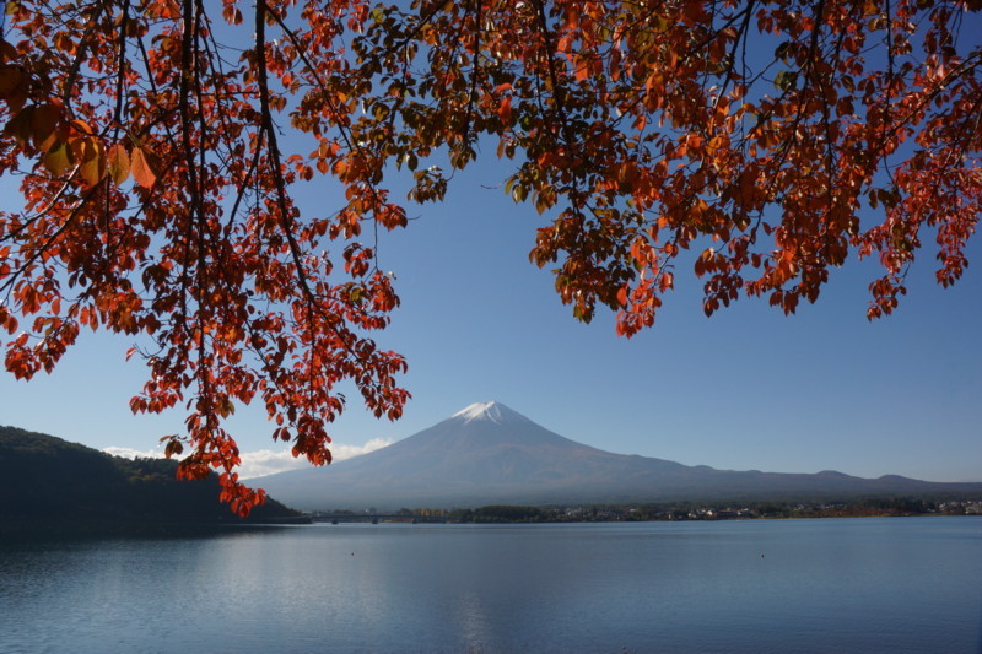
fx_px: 654
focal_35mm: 24
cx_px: 491
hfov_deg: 73.8
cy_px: 327
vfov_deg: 53.1
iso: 200
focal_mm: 16
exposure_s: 1/200
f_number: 18
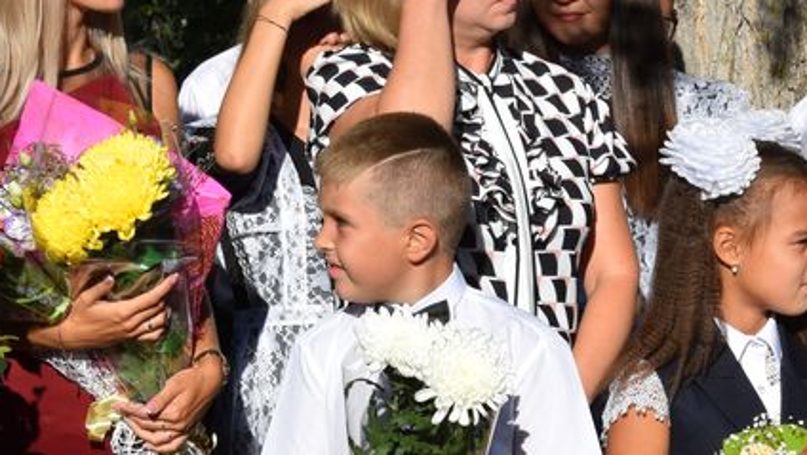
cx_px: 1207
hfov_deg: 8.1
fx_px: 5579
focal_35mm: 261
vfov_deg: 4.7
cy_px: 368
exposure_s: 1/400
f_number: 10
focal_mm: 55
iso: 200
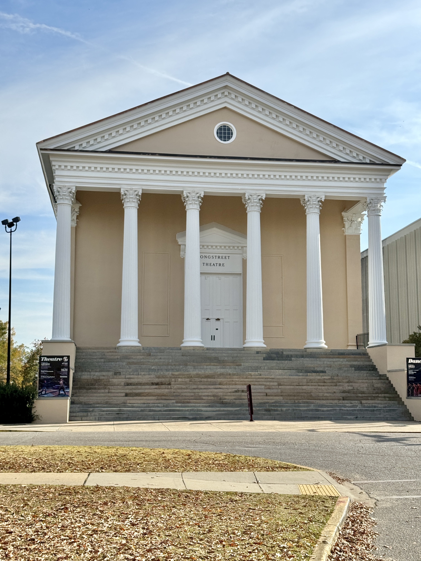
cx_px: 210
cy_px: 280
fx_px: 778
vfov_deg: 39.7
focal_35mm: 48
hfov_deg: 30.3
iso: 64
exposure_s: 1/4310
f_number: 1.78
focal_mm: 6.86
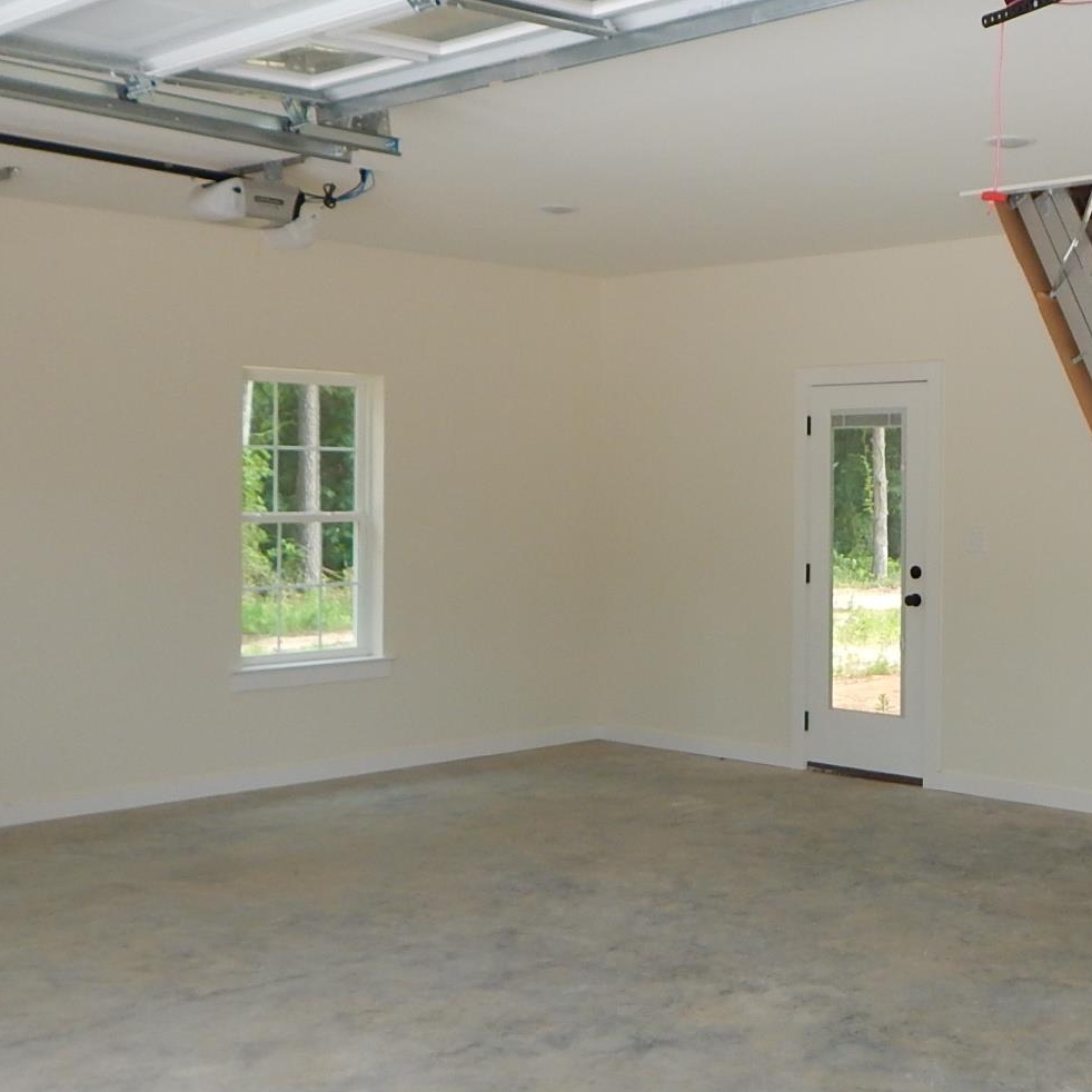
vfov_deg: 37.5
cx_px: 945
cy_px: 494
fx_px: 1606
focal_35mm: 45
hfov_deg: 35.7
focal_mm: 4
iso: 125
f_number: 3
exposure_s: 1/200
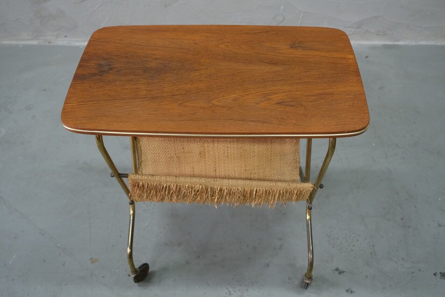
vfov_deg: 37.9
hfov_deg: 54.4
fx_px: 433
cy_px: 148
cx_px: 222
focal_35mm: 35
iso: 1600
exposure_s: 1/34
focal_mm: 23.5
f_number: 4
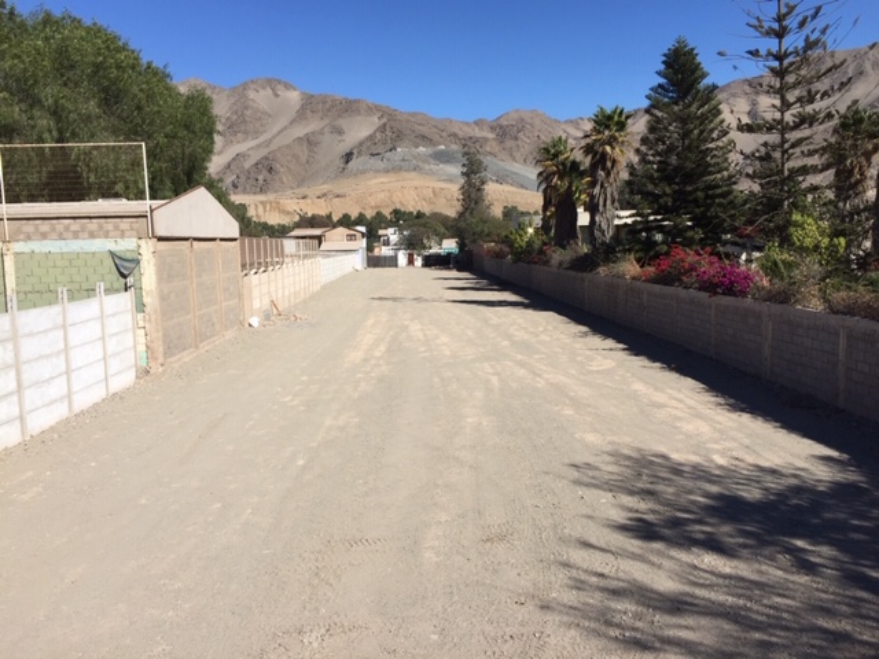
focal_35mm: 29
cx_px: 440
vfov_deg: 48.2
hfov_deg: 61.7
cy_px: 330
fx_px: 736
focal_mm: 4.15
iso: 32
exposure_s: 1/2475
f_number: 2.2
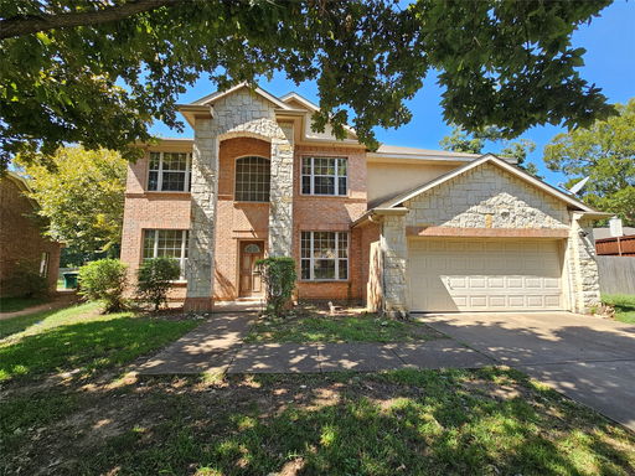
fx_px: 238
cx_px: 318
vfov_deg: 89.9
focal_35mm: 13
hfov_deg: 106.2
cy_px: 238
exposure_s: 1/480
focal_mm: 2.2
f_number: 2.2
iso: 50
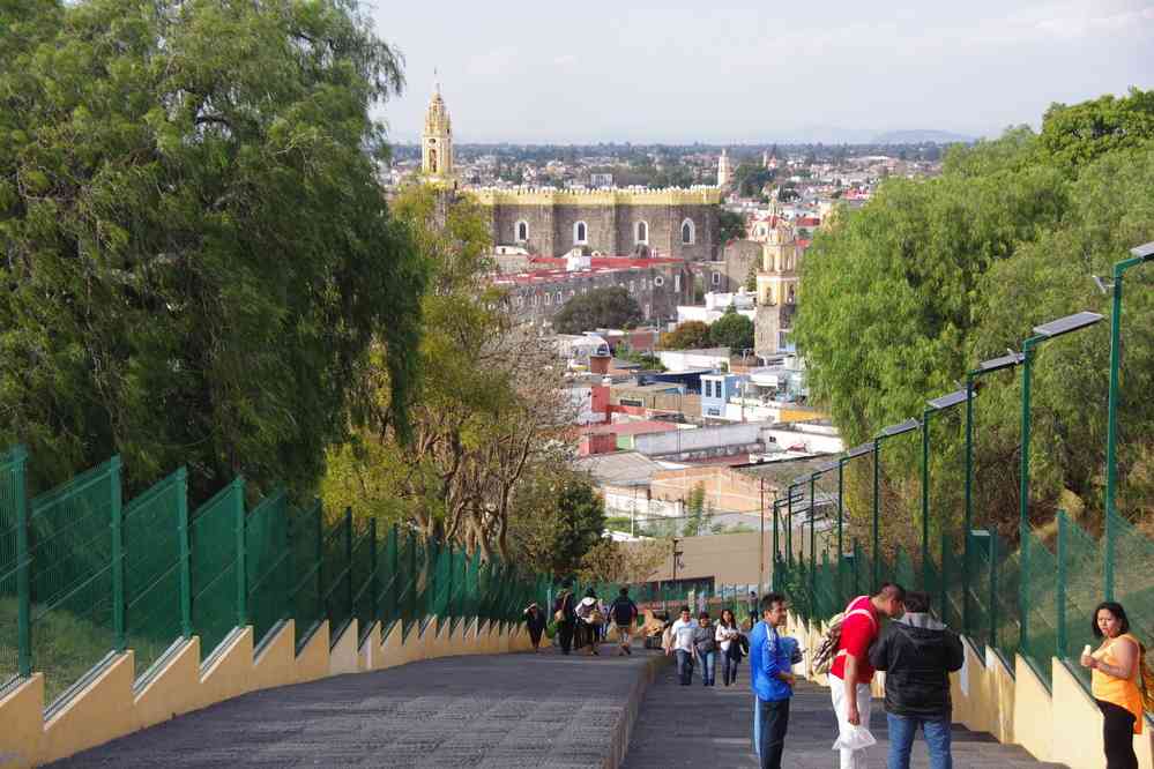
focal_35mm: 75
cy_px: 384
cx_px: 577
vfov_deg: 18.2
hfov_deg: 27.0
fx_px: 2404
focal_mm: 50
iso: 200
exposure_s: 1/80
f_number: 7.1
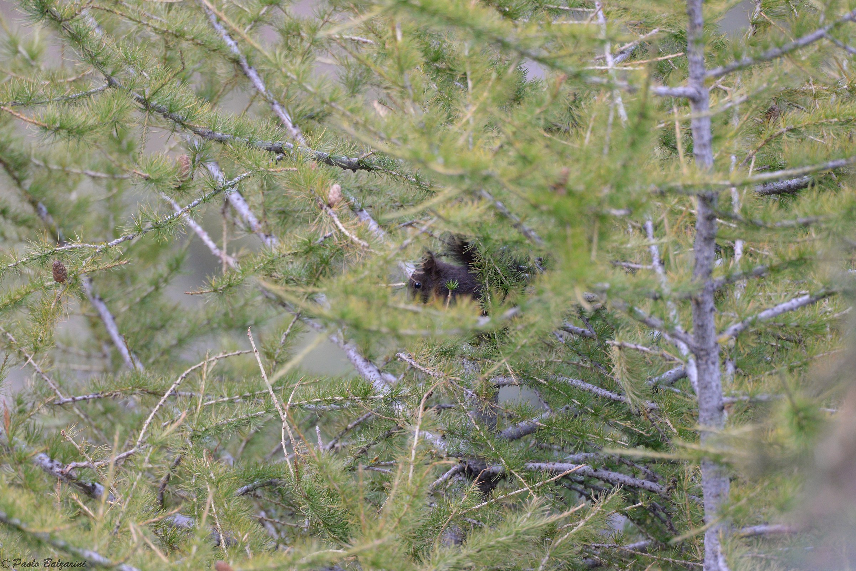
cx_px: 428
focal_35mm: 550
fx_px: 13082
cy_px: 286
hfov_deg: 3.7
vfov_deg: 2.5
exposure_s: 1/640
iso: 4000
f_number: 8
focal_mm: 550
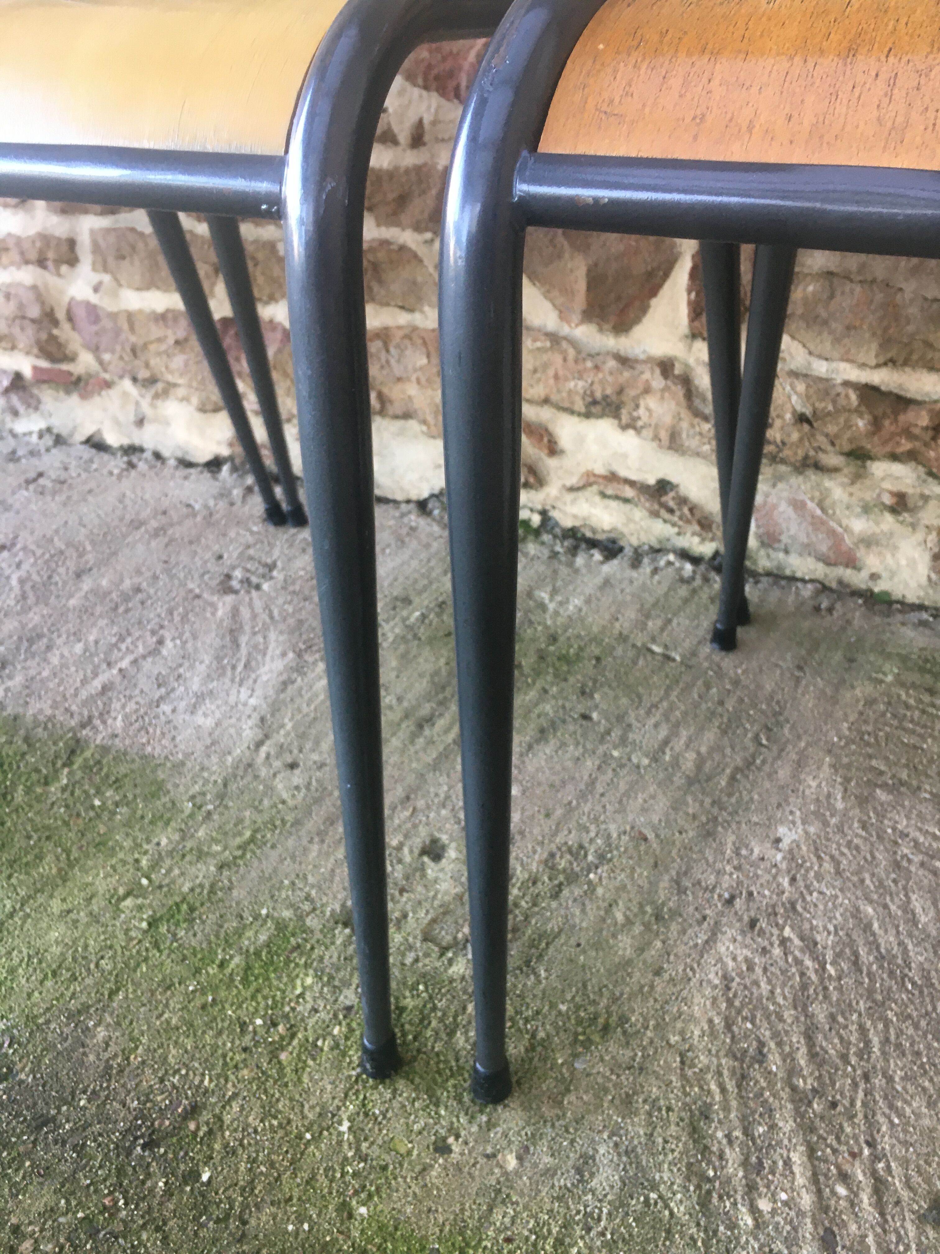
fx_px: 1050
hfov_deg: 48.2
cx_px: 470
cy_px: 627
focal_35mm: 29
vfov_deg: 61.7
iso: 50
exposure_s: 1/33
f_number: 2.2
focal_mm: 4.15
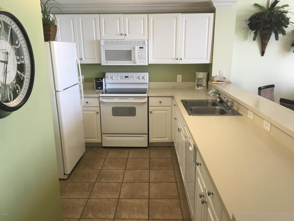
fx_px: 246
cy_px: 110
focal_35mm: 29
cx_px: 147
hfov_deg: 61.7
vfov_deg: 48.2
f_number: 2.2
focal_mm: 4.15
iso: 40
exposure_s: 1/30
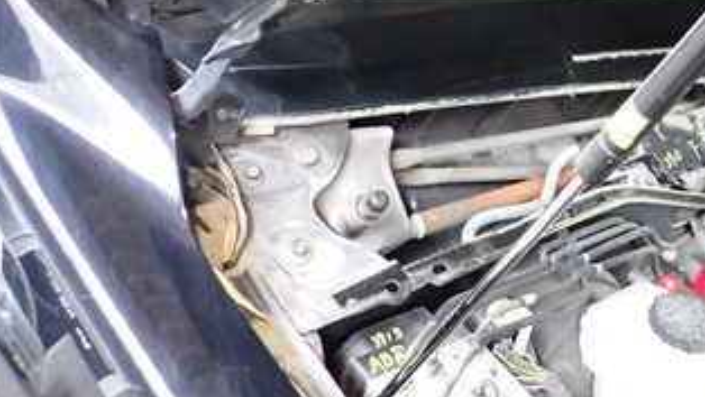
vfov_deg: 22.4
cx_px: 660
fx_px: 973
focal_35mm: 52
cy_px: 25
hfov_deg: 36.8
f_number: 2
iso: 500
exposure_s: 1/30
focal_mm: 4.5
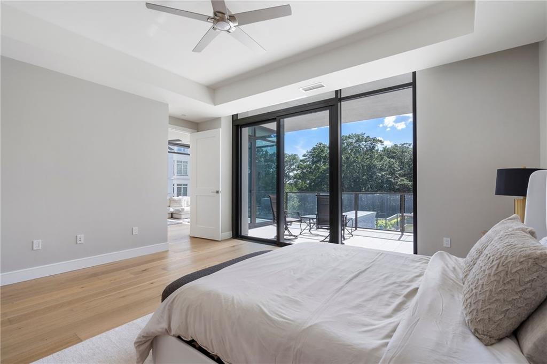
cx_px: 274
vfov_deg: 73.7
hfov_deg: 96.8
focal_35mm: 16
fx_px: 243
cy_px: 182
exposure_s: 1/20
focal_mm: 16
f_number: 8
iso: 640
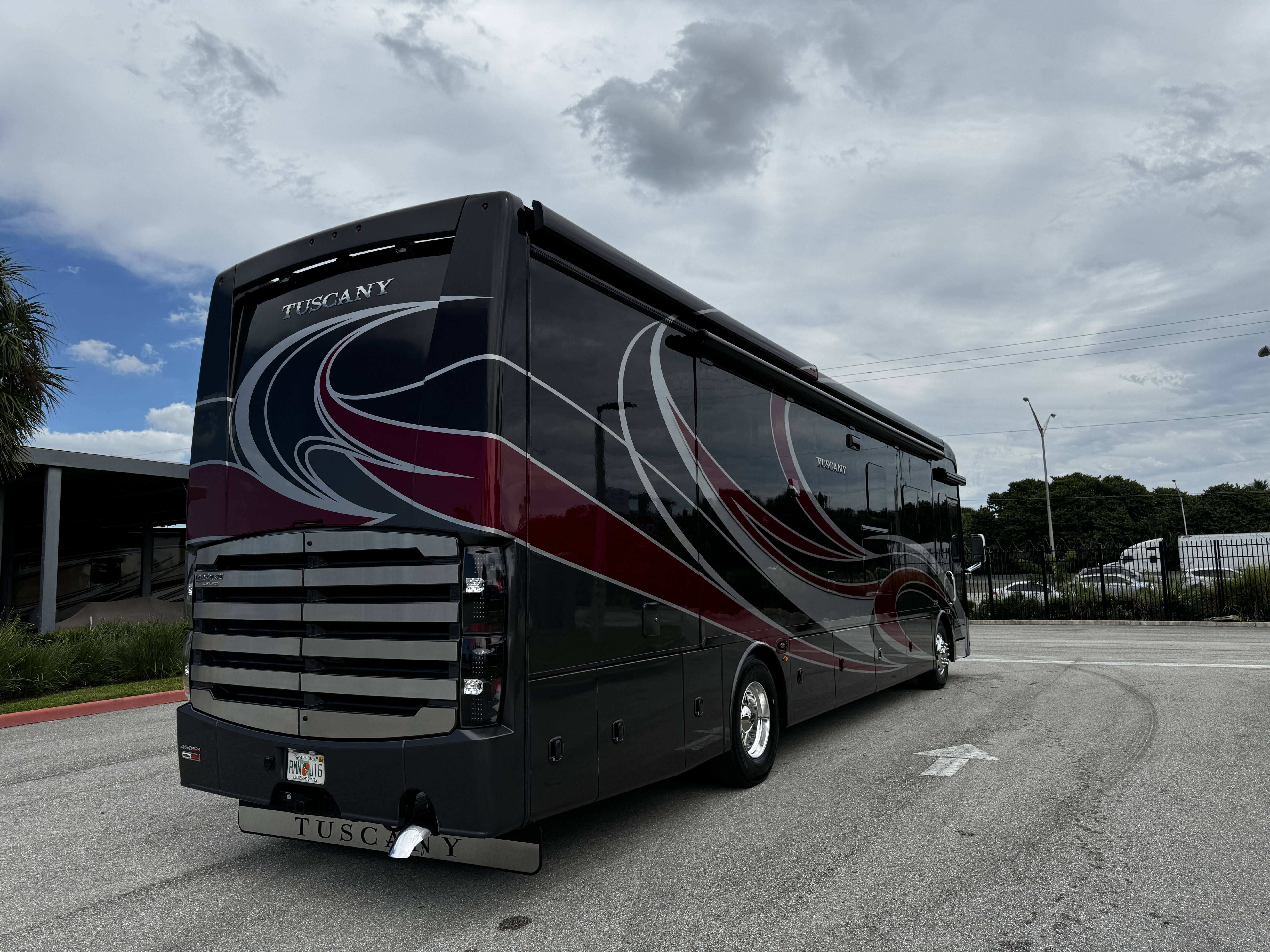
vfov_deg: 56.8
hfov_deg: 71.6
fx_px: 881
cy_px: 476
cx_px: 635
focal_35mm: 24
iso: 80
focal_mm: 6.76
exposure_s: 1/6410
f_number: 1.78
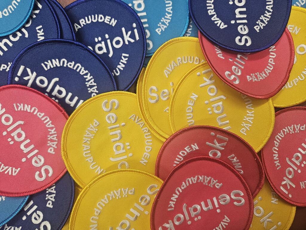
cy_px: 115
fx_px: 203
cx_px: 153
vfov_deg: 58.9
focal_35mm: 23
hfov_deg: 73.9
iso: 200
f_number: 1.8
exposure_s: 1/100
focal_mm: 5.4
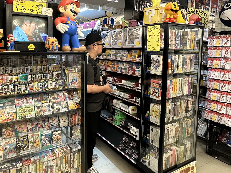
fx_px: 174
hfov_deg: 65.3
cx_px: 75
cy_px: 58
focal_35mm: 26
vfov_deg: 52.1
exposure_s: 1/50
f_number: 2.2
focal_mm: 2.2
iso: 160
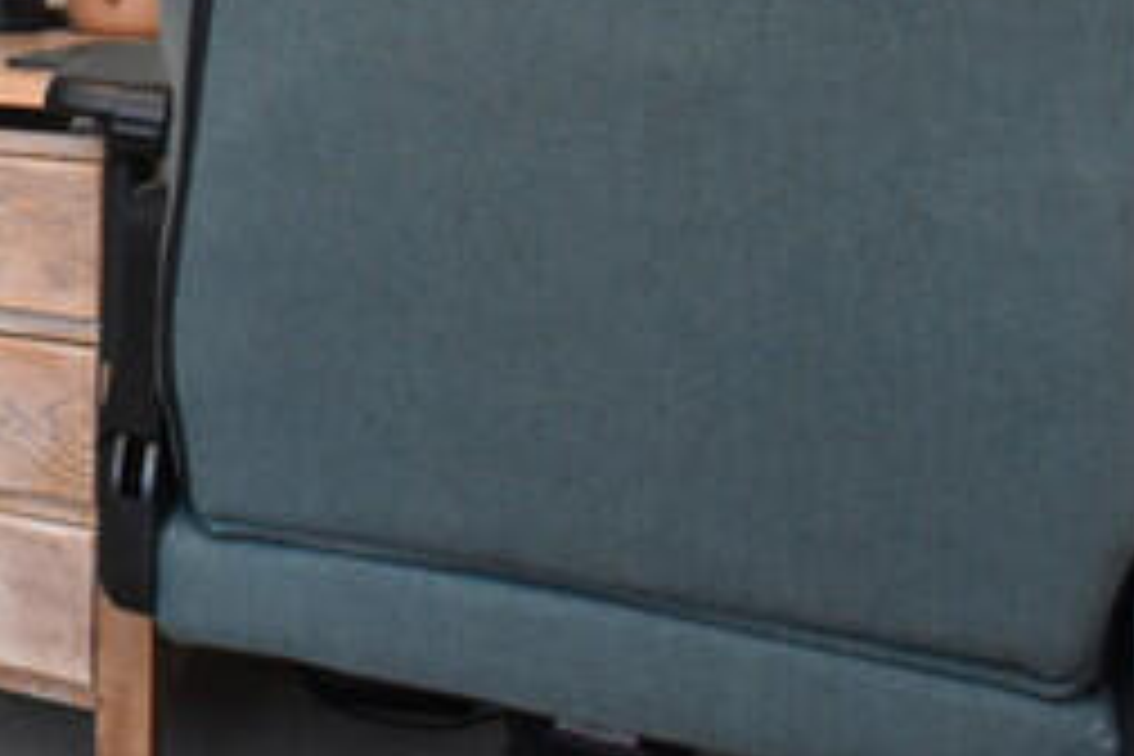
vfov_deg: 20.8
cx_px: -724
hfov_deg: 23.4
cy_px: -146
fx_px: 1921
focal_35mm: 61
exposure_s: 1/60
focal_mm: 10
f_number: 8
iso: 1600
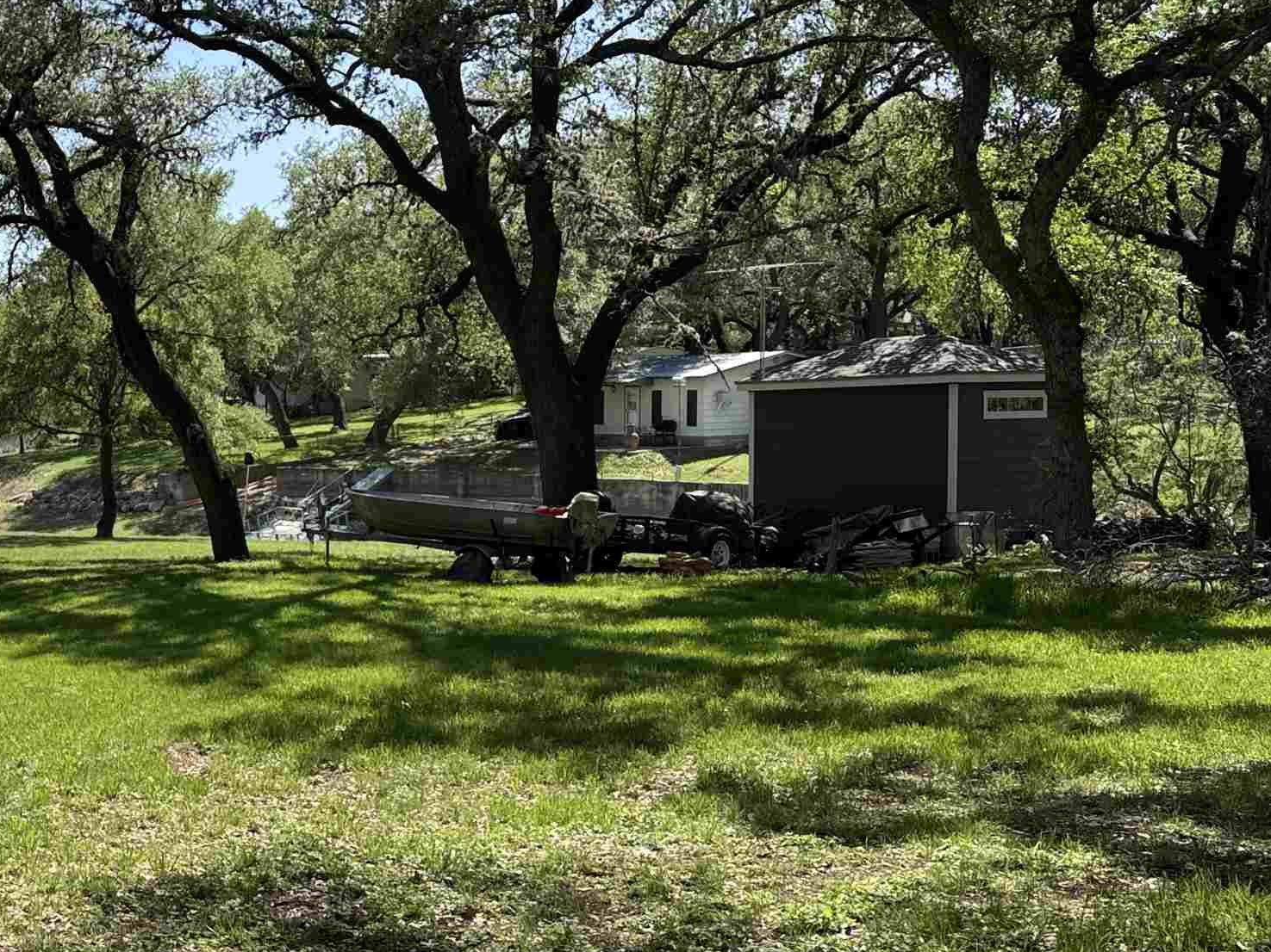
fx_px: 1836
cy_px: 574
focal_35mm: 50
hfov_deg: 34.4
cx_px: -34
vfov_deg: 29.0
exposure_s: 1/1923
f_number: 1.78
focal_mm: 6.76
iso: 80
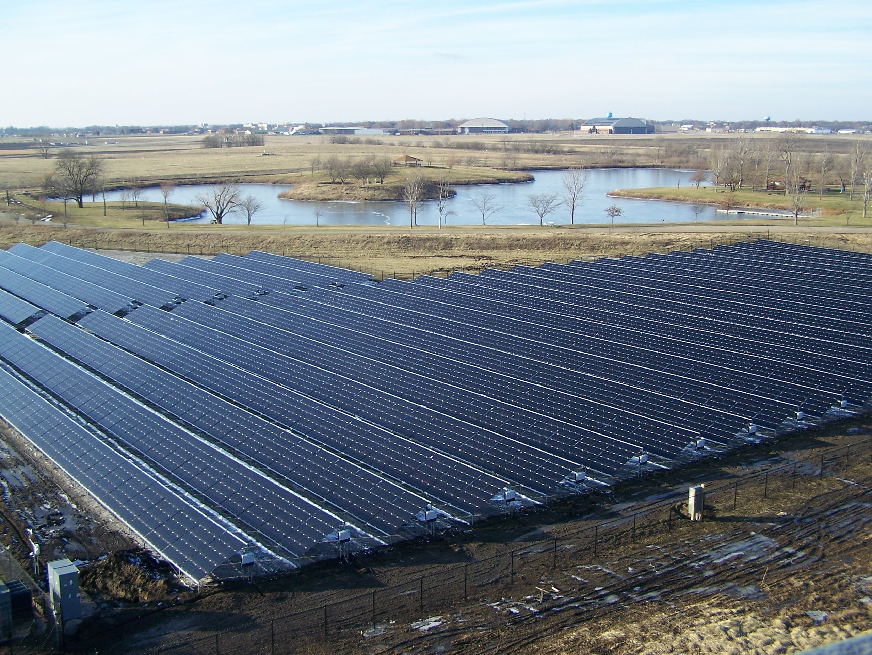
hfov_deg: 44.7
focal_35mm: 42
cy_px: 310
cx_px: 403
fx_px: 1059
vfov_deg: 34.4
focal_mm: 6.3
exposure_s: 1/500
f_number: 2.8
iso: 80
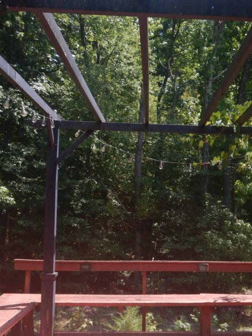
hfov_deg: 31.3
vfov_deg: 40.9
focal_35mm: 46
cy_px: 216
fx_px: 447
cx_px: 169
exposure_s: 1/640
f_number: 2.8
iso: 125
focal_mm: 4.3
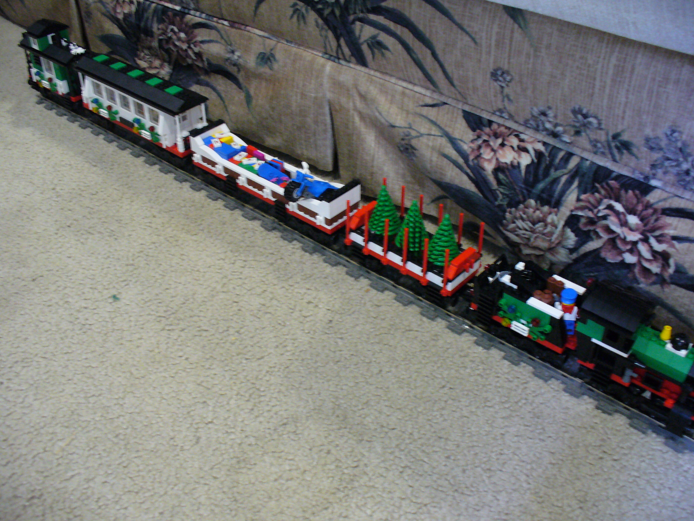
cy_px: 260
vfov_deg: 38.7
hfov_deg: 50.1
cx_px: 347
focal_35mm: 37
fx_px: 742
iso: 200
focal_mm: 6.1
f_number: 2.8
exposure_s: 1/13
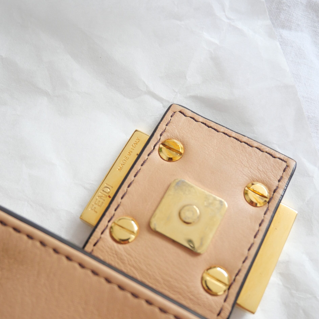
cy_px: 187
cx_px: 157
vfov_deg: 45.9
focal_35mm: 36
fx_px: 375
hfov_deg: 46.0
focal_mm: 15
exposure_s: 1/60
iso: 1000
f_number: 3.7
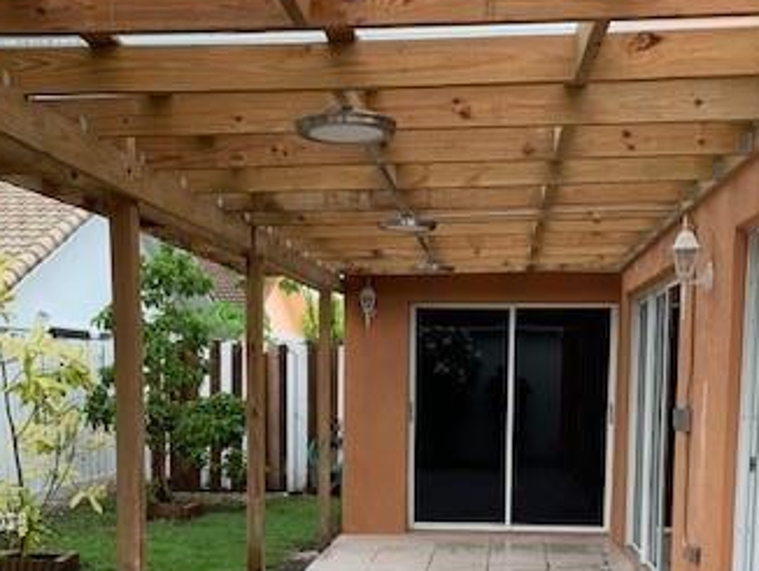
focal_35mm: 51
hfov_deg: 37.3
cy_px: 524
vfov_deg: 27.5
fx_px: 1119
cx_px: 452
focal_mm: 4.25
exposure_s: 1/222
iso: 25
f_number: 1.8
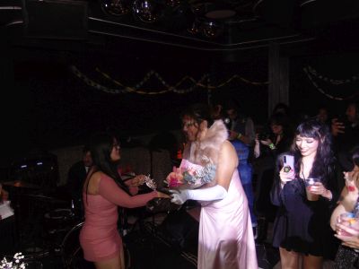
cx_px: 180
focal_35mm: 30
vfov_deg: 46.8
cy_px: 134
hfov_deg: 60.0
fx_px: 311
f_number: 3.1
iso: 200
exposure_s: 1/40
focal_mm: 5.4
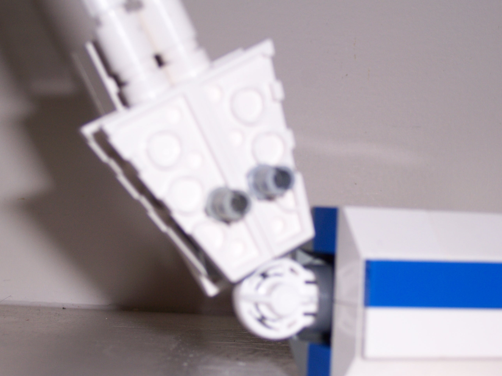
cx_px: 251
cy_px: 188
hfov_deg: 22.0
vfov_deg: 16.6
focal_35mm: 89
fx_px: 1291
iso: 80
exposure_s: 1/90
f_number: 4.8
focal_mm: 14.8
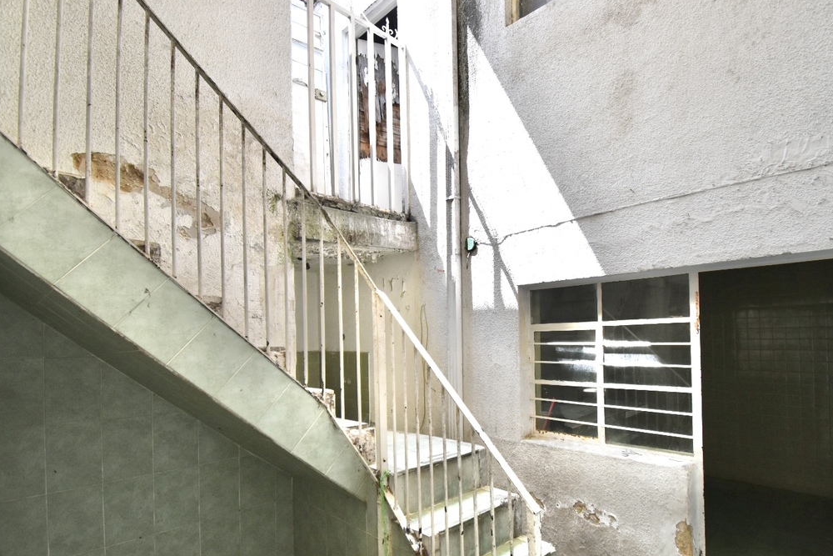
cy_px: 330
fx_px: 417
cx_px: 479
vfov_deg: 66.8
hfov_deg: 89.4
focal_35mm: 18
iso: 800
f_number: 4.5
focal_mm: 10
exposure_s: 1/400
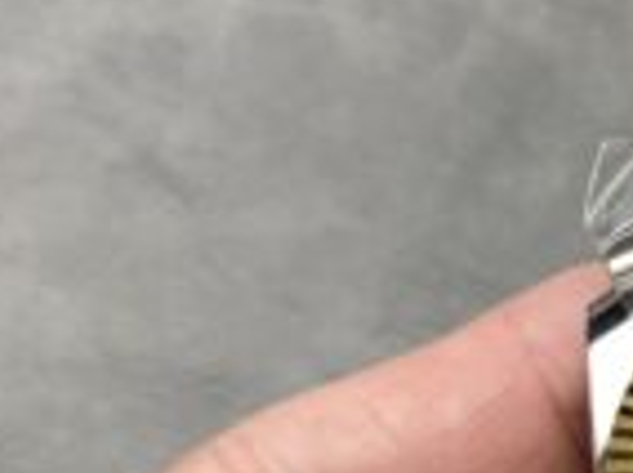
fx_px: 1643
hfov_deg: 19.5
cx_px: 892
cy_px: 569
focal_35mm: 90
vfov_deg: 15.7
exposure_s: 1/100
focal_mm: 4.25
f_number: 1.8
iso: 50
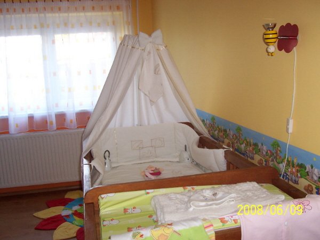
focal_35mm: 37
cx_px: 160
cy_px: 120
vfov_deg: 38.7
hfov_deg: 50.1
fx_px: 342
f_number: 2.8
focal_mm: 5.6
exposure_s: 1/60
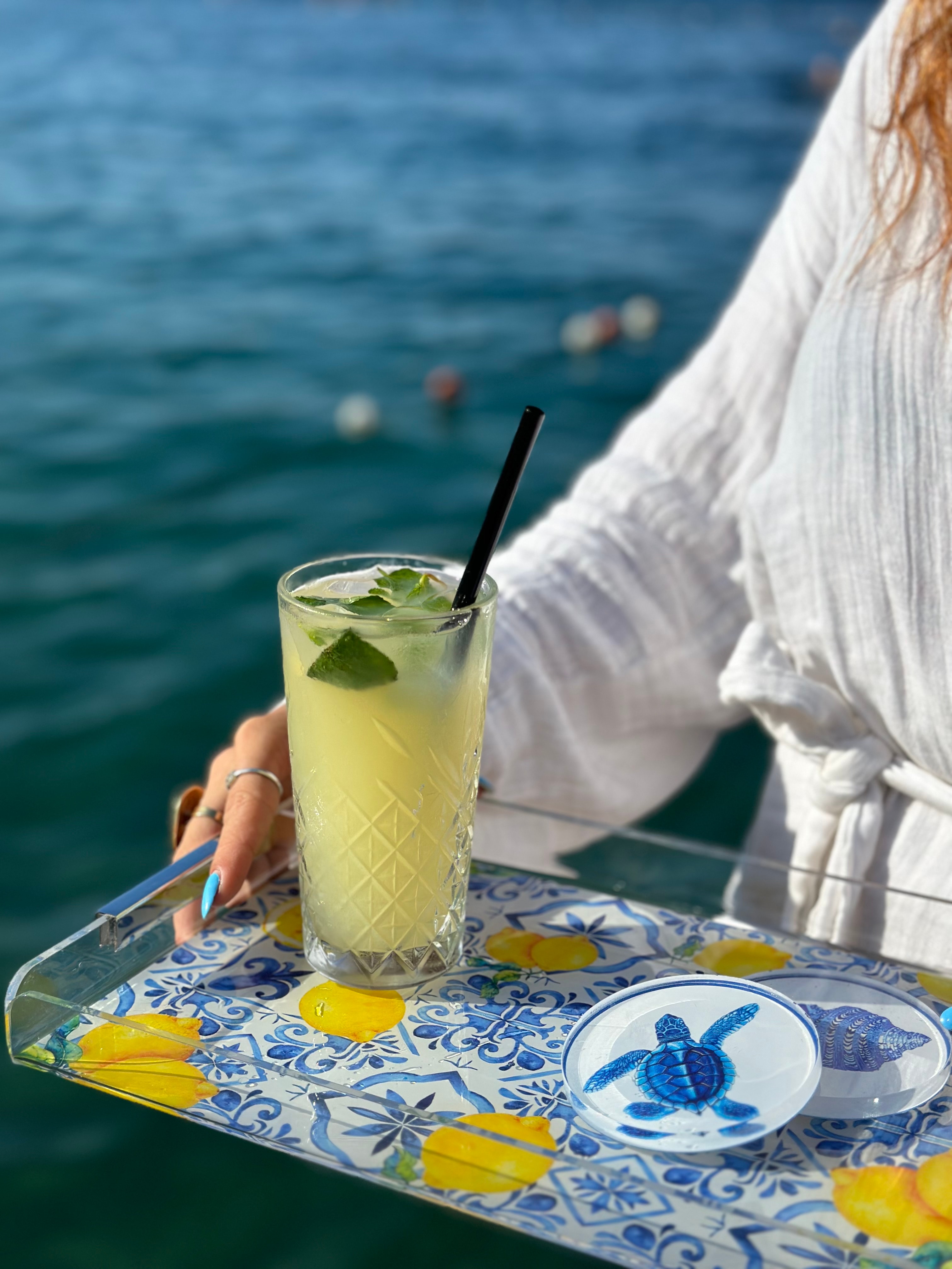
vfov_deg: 39.7
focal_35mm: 48
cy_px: 634
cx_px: 476
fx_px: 1760
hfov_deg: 30.3
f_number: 1.78
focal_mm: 6.86
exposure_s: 1/10870
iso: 100
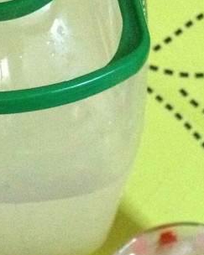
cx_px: 48
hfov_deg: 13.3
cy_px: 214
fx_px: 868
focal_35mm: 115
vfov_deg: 16.6
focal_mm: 4.28
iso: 800
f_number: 2.4
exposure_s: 1/15
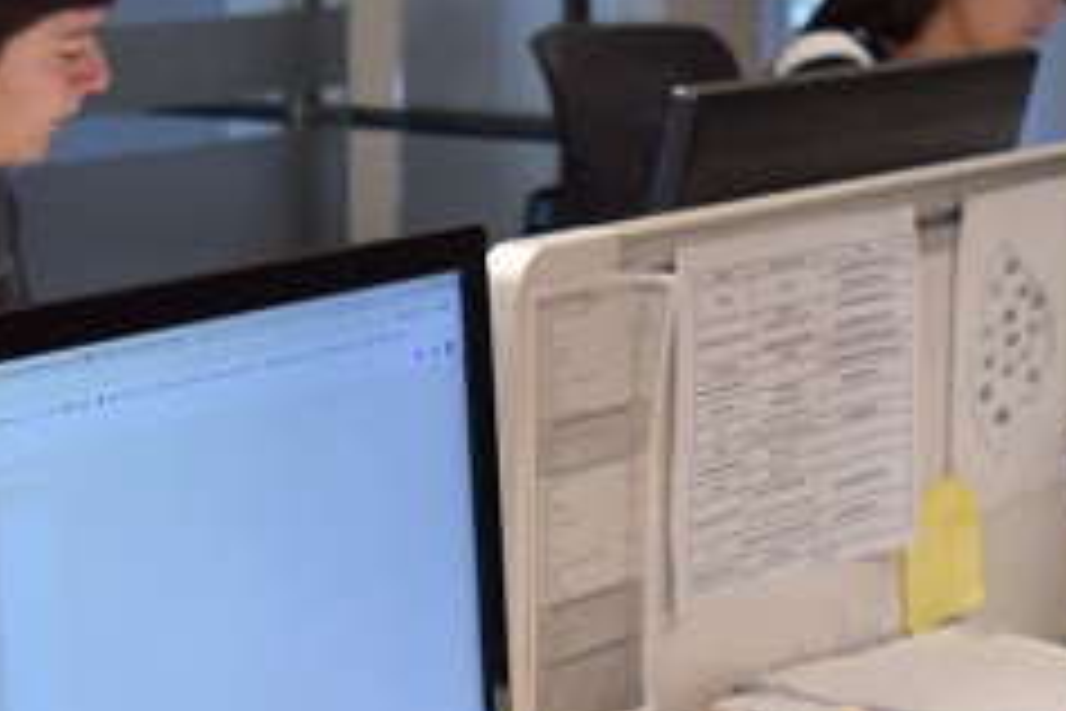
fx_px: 4423
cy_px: 630
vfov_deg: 9.2
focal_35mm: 149
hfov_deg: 13.7
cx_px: 634
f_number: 4
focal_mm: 21
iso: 720
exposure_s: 1/60
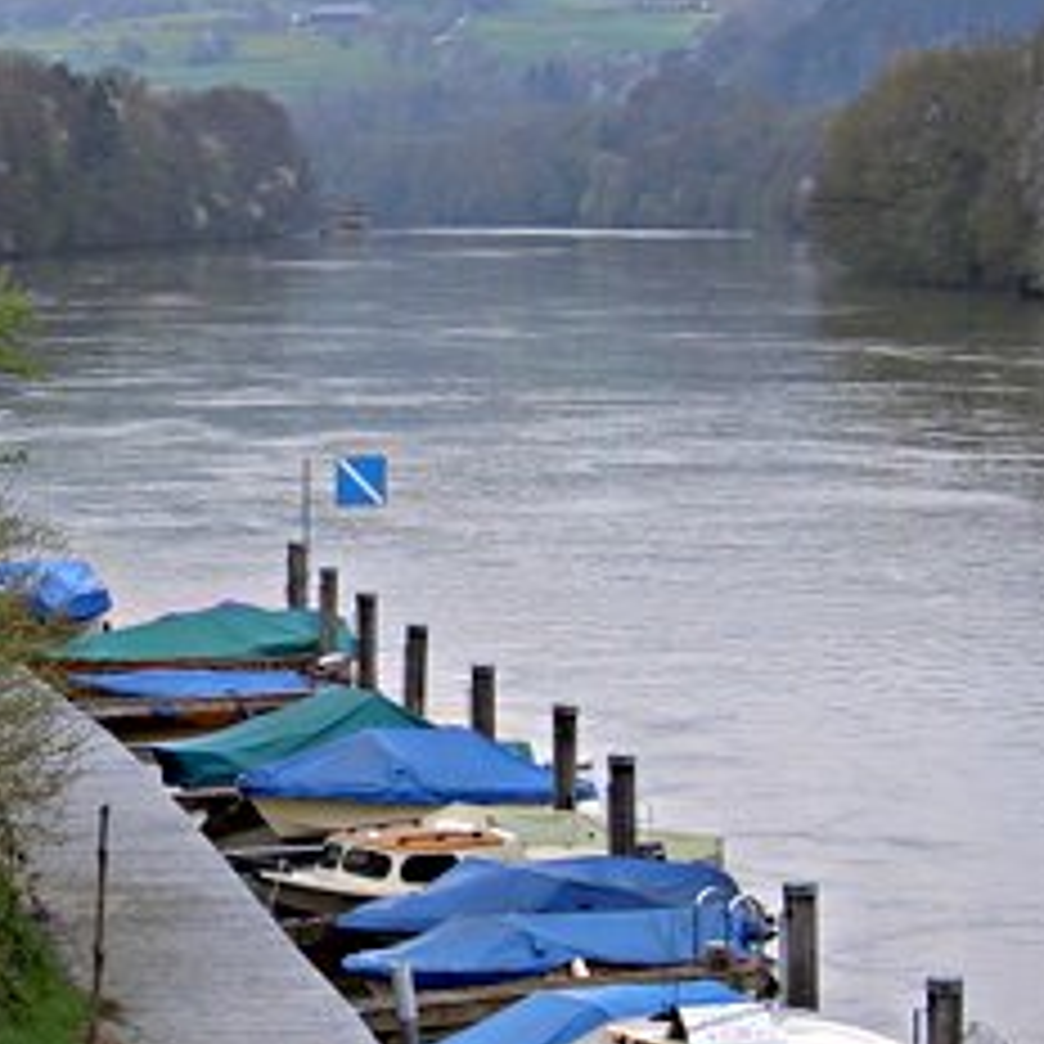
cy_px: 266
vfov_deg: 11.9
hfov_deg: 11.9
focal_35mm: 146
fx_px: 4982
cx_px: 68
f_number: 3.8
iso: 50
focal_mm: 9.9
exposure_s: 1/320
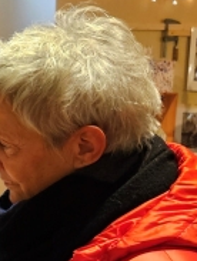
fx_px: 809
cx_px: -196
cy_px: 259
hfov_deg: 12.3
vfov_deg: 17.9
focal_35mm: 107
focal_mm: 5.4
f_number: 1.8
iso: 250
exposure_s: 1/100
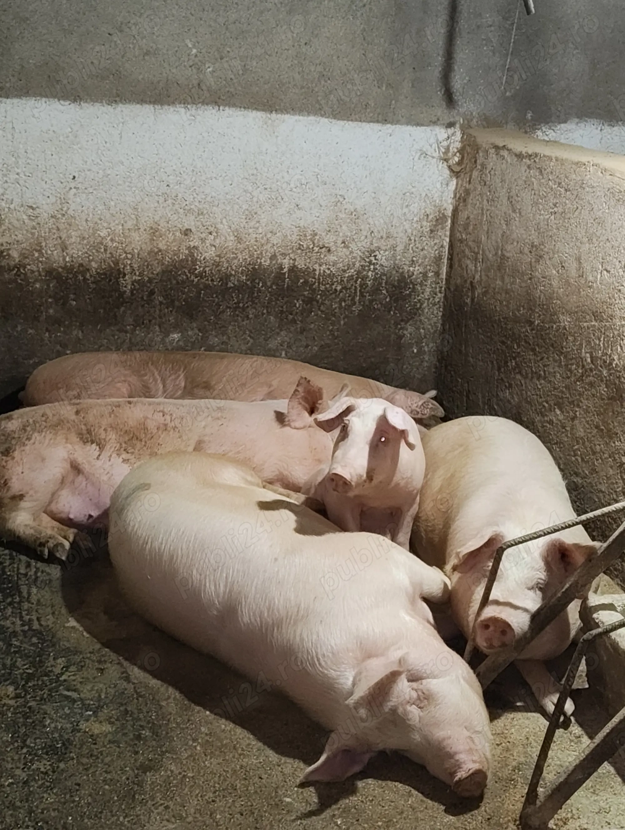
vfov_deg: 38.1
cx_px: 312
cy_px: 415
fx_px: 1201
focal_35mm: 50
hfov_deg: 29.2
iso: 1661
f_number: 1.88
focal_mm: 5.56
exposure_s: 1/33.3
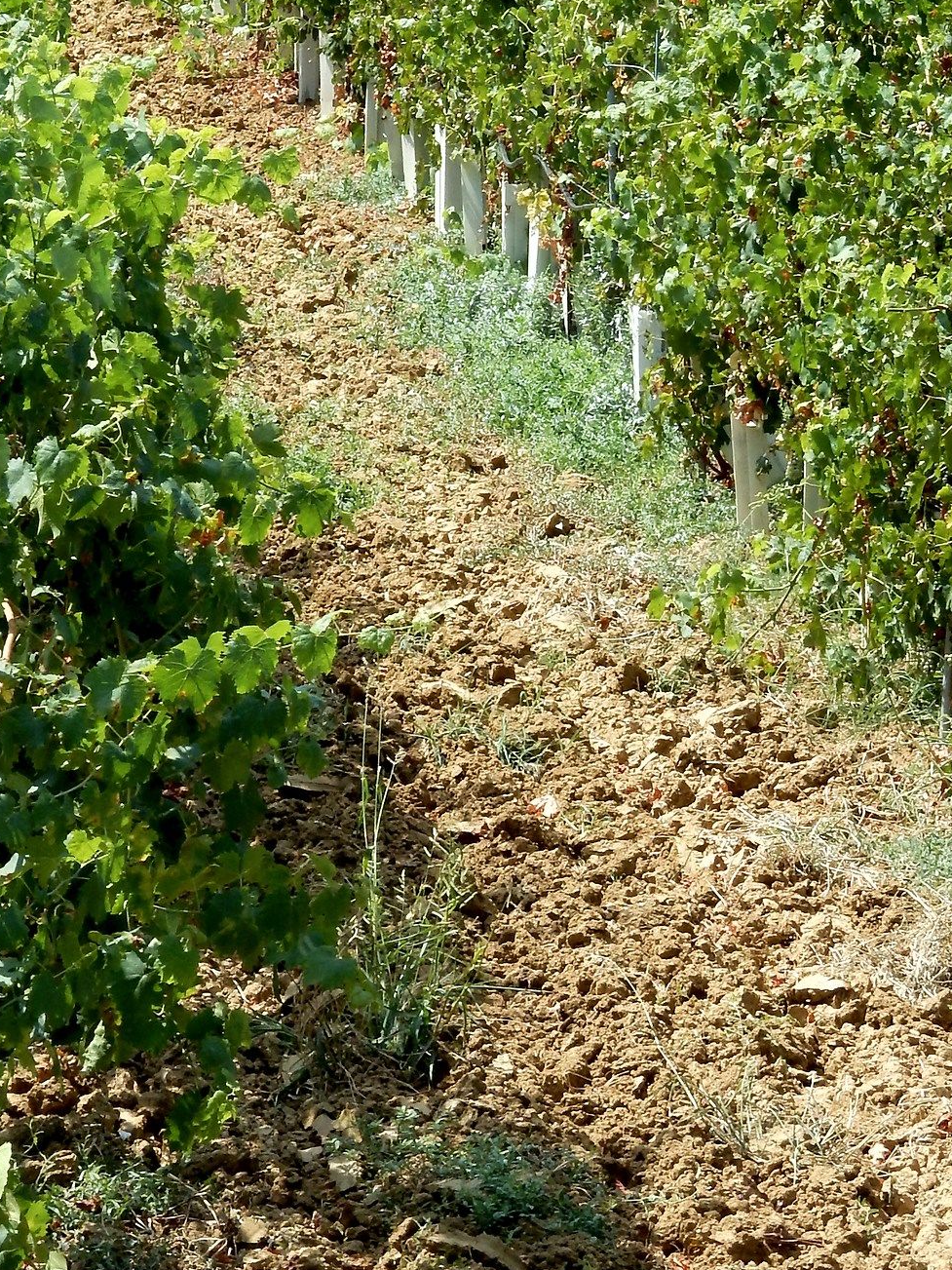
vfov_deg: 7.7
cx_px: 490
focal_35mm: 256
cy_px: 368
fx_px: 9389
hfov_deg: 5.8
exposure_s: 1/320
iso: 125
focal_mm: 24.7
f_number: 6
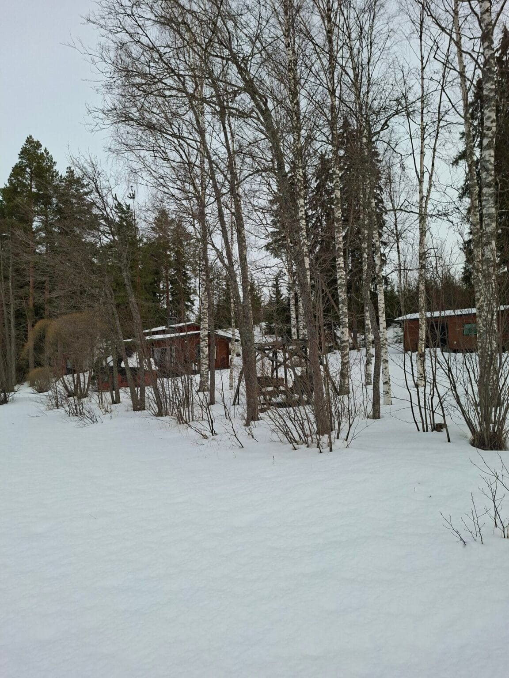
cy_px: 339
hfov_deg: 58.9
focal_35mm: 23
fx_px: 451
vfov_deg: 73.9
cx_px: 254
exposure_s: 1/1104
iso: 50
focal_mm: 5.54
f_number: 1.8
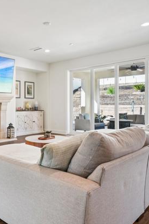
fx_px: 193
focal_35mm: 31
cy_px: 115
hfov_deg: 40.5
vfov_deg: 60.3
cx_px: 29
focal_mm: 20
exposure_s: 1/20
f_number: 8
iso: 400
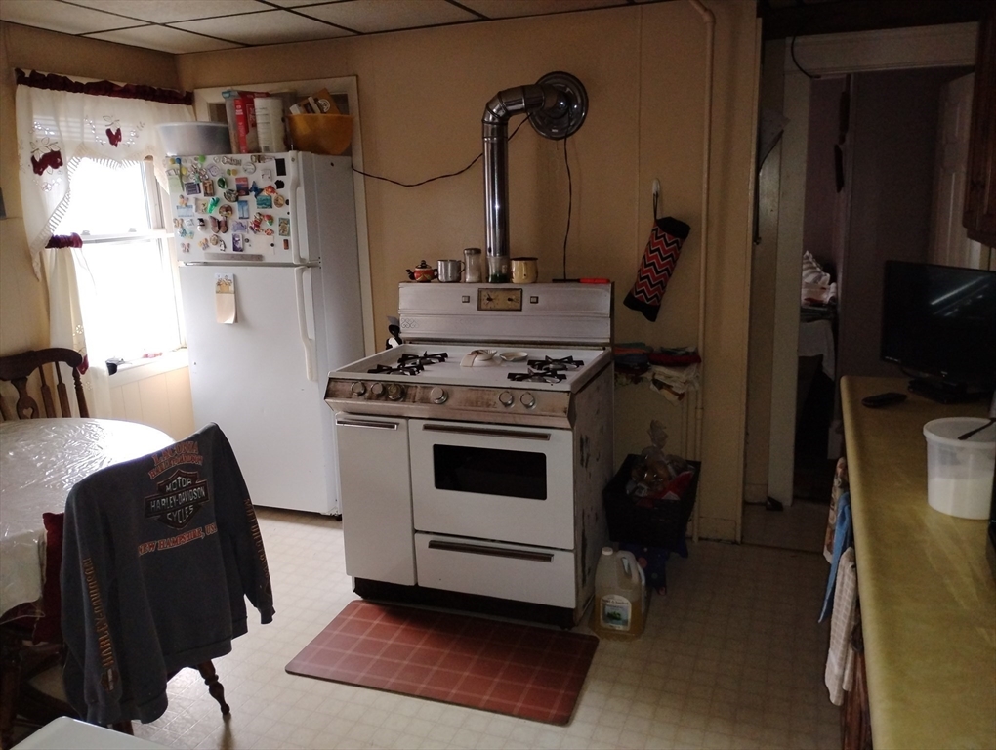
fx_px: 807
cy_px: 375
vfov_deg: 49.9
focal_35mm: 28
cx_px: 498
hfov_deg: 63.4
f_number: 1.8
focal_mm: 4.26
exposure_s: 1/30
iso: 866
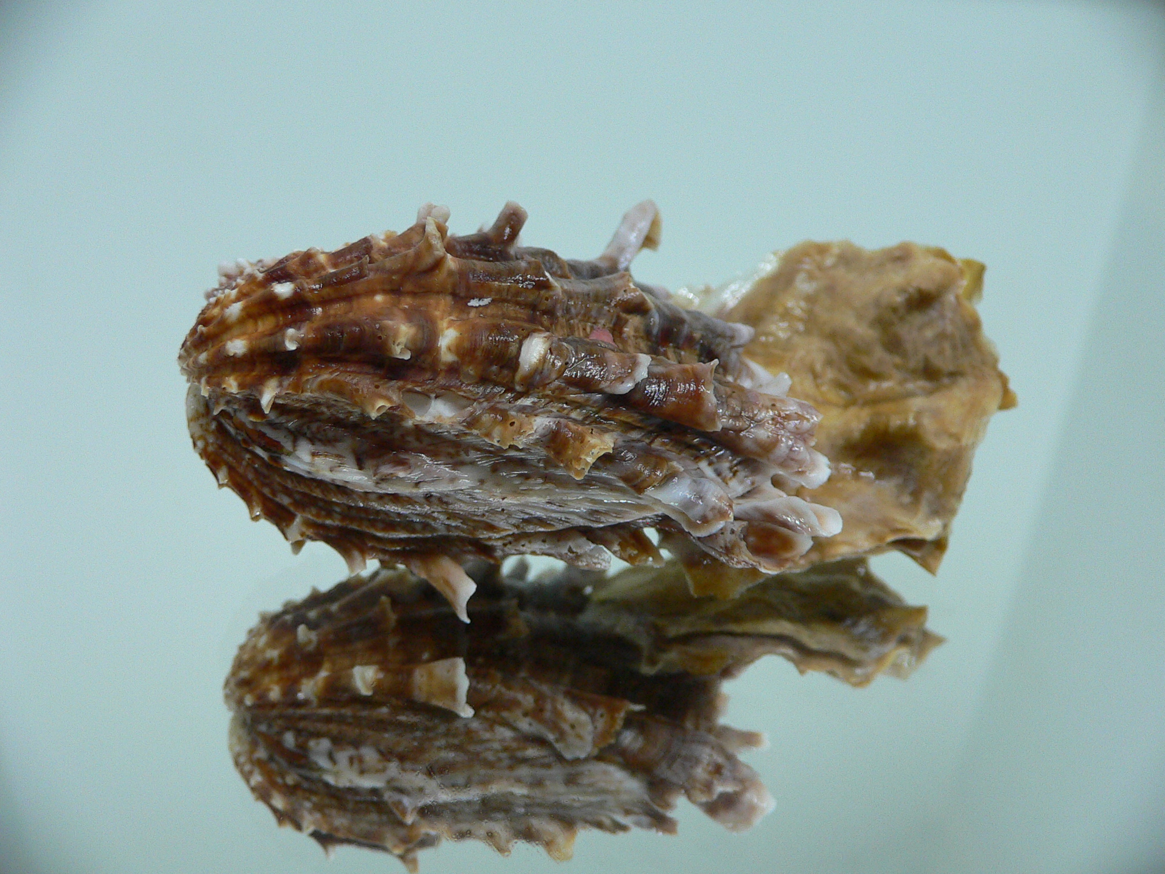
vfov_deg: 40.7
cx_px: 582
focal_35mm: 35
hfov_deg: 52.6
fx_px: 1178
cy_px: 437
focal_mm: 4.6
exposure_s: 1/60
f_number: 2.8
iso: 150
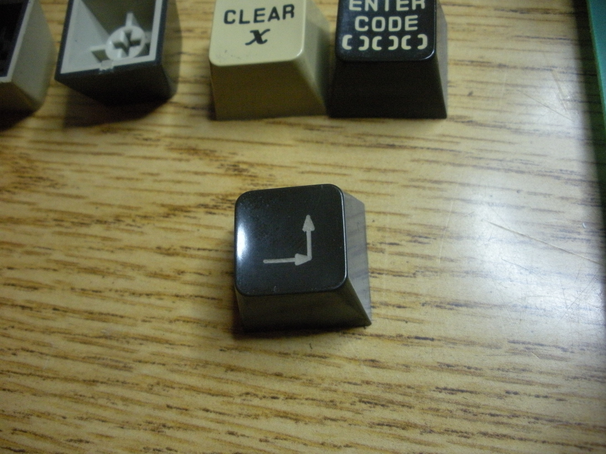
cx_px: 303
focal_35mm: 36
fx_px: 630
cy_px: 227
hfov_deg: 51.4
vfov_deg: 39.7
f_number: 3.5
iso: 400
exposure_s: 1/32.4
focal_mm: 6.3
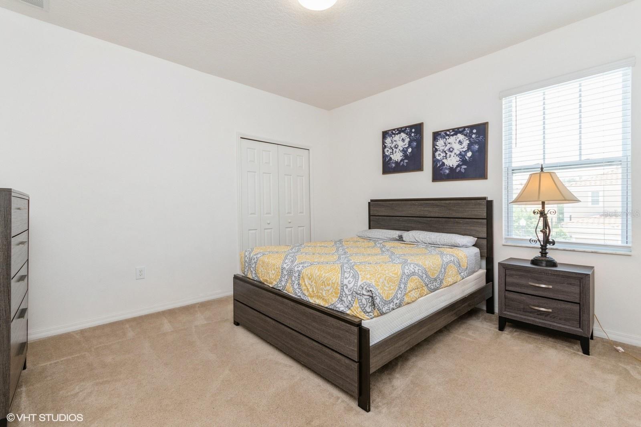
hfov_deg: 100.4
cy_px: 214
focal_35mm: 15
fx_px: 267
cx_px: 320
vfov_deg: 77.3
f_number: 9
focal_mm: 10
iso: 400
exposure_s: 1/50
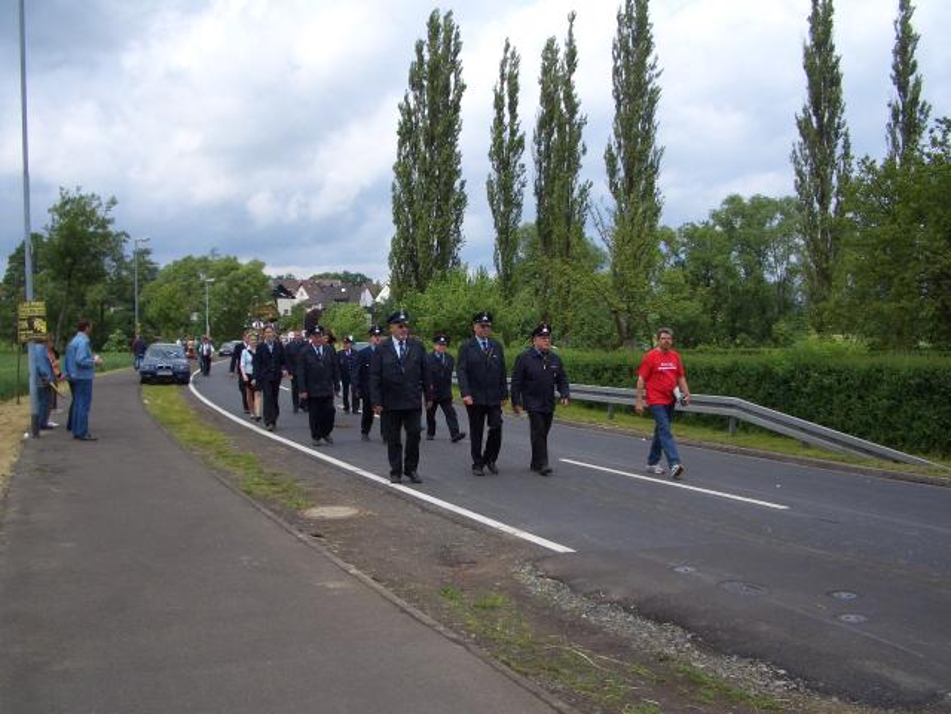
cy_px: 357
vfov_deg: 40.7
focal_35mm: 35
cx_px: 476
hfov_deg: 52.6
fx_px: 962
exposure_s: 1/800
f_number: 4.3
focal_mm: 5.8
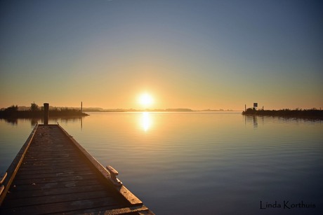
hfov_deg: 67.4
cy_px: 108
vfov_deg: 48.0
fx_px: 242
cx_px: 162
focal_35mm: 27
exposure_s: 1/4000
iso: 400
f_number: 3.5
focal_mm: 18
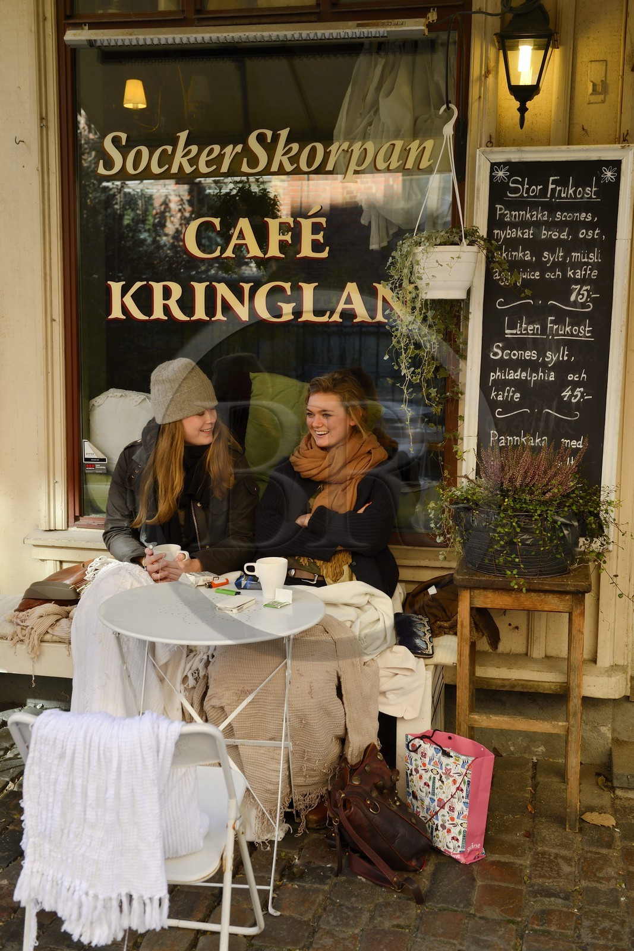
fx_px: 1109
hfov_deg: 31.9
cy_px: 476
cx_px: 317
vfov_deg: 46.4
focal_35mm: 42
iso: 200
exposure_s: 1/200
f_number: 4.5
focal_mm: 42
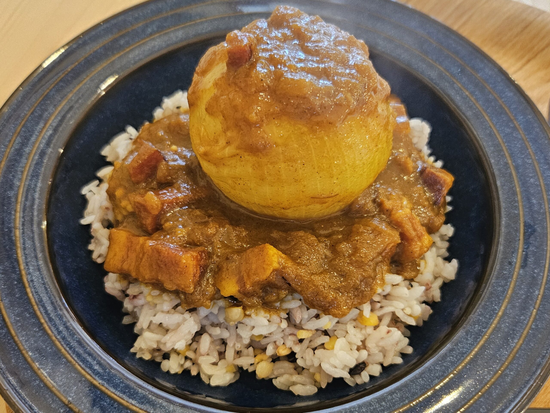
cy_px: 206
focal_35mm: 23
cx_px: 275
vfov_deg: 58.9
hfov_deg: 73.9
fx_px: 365
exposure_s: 1/60.2
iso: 800
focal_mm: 5.4
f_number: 1.8
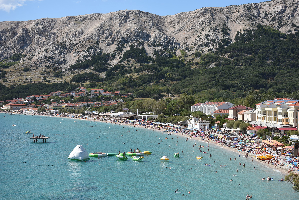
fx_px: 582
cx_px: 150
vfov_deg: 19.5
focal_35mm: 70
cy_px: 100
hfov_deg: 28.8
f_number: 3.5
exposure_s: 1/3200
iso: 200
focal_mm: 70
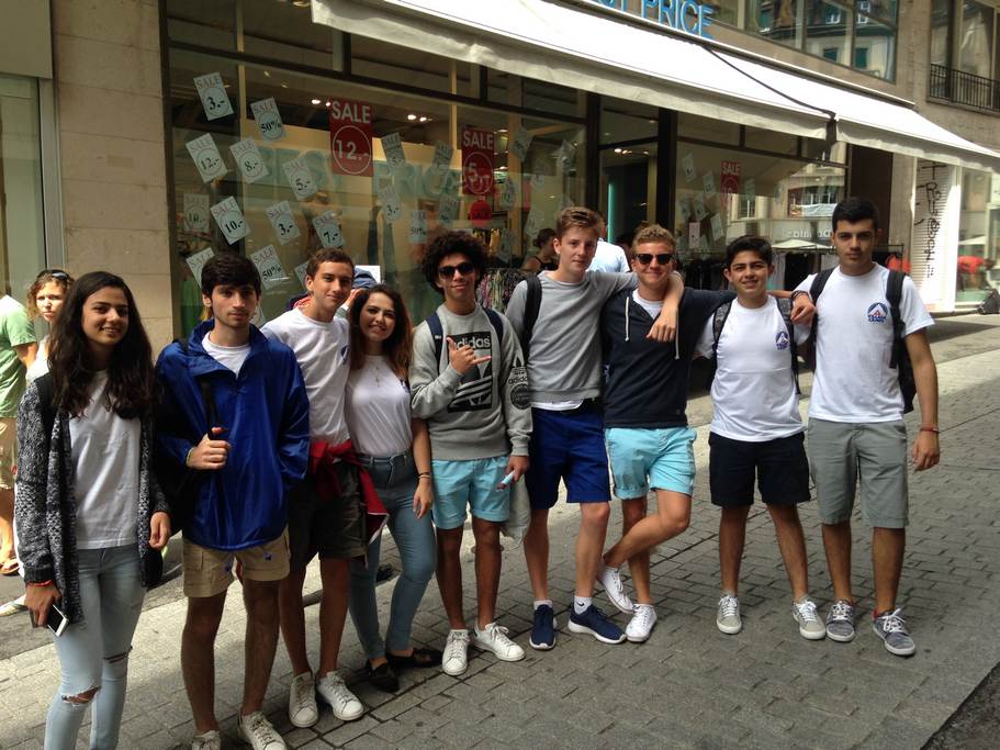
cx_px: 500
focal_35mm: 33
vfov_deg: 42.9
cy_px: 375
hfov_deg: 55.4
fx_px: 953
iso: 50
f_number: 2.4
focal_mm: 4.12
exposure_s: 1/384
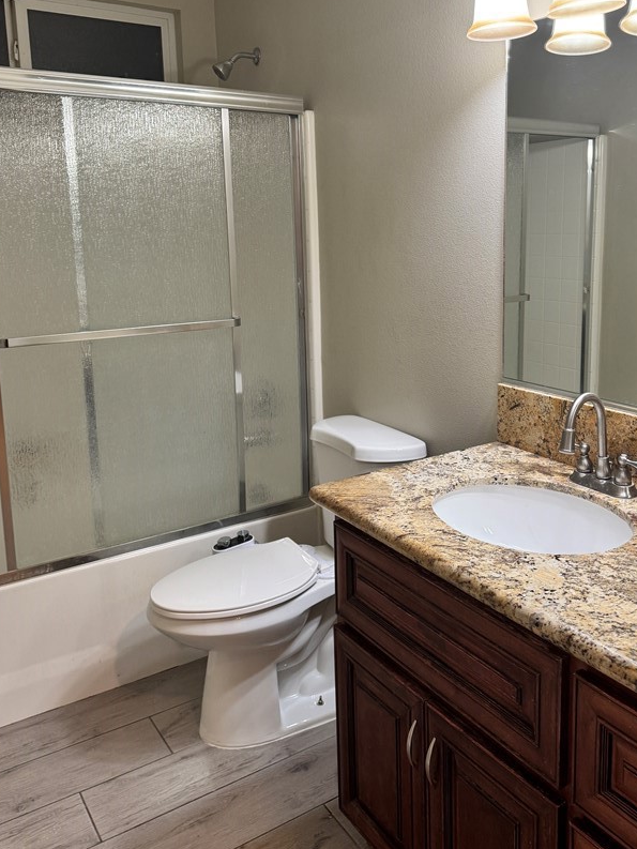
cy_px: 337
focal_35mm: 31
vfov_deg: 57.9
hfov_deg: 45.1
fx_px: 760
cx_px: 395
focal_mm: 6.76
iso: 160
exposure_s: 1/60
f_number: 1.78
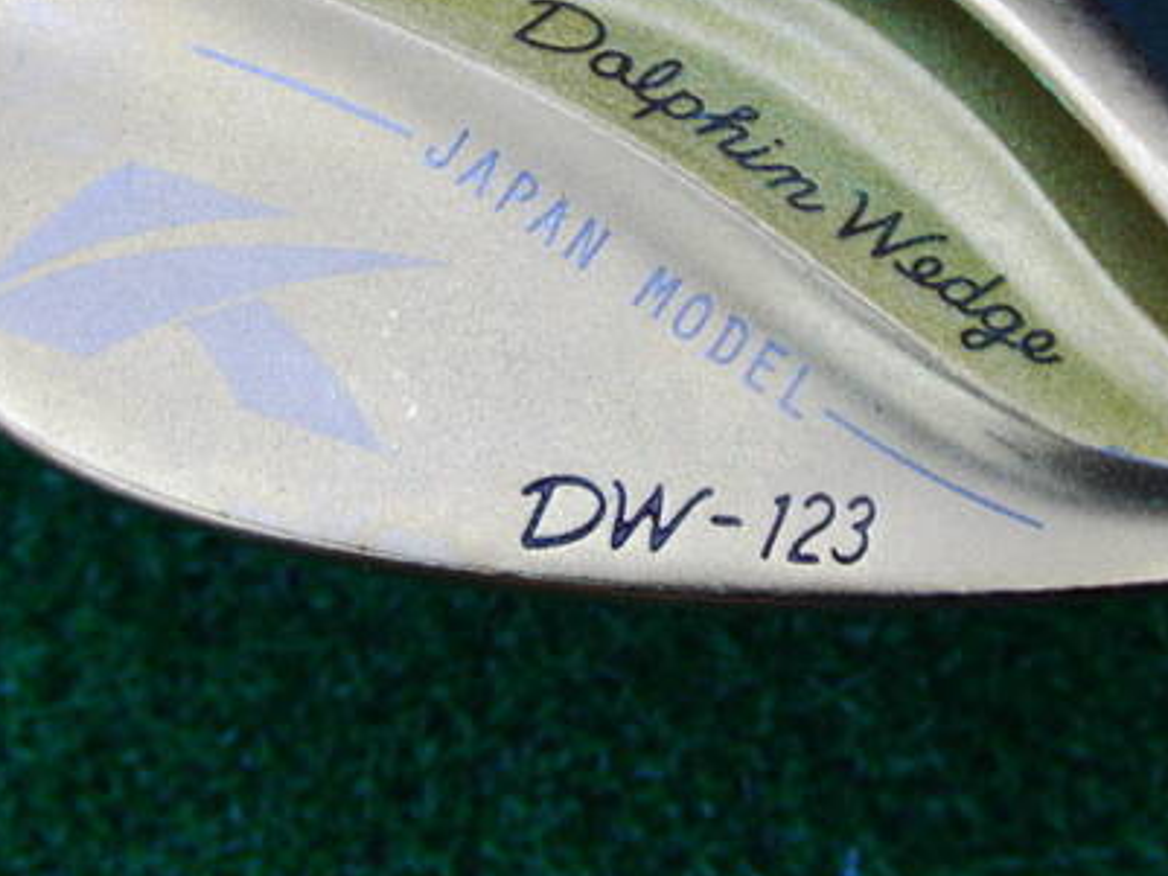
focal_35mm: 59
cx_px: 728
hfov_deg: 32.5
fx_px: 1991
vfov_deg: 24.5
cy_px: 189
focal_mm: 6.42
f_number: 3.6
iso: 320
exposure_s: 1/80
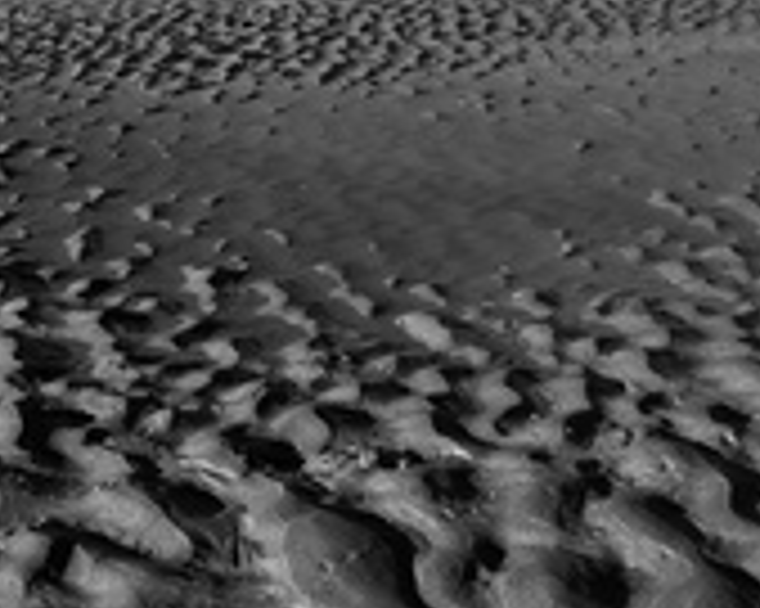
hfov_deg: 29.0
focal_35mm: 65
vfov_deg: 23.1
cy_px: 153
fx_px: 1467
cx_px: 445
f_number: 6.7
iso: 100
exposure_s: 1/350
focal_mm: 17
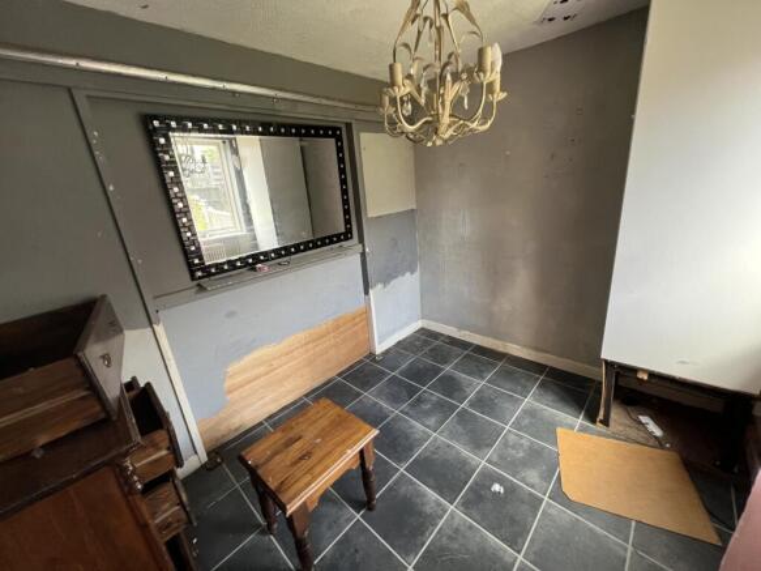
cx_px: 380
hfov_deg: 106.2
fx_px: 286
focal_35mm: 13
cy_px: 286
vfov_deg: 89.9
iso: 250
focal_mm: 1.57
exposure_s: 1/99
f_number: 1.8
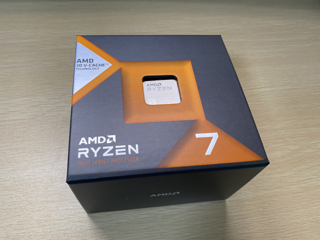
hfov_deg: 67.3
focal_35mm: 26
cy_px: 120
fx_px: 240
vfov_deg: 53.1
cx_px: 160
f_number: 1.8
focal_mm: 4.25
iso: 80
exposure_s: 1/74
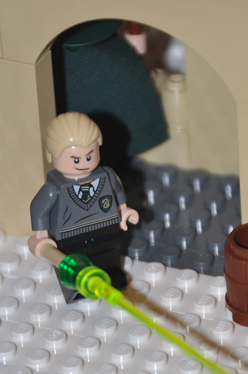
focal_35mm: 461
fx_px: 4777
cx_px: 131
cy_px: 274
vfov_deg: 4.5
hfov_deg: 3.0
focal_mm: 170
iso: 500
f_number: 5.6
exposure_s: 1/60
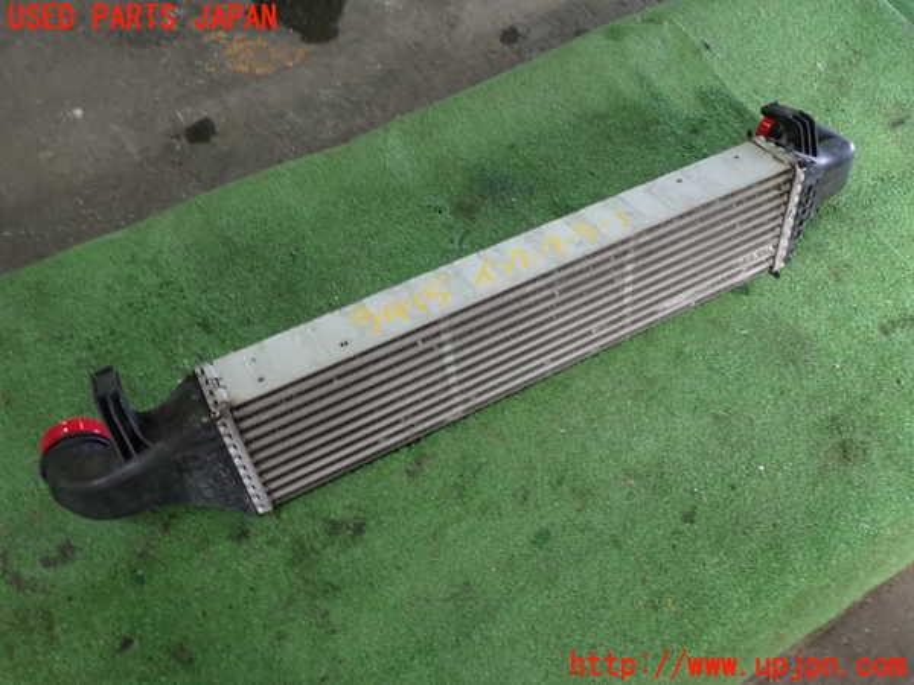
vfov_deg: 46.8
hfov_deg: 60.0
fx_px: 792
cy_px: 342
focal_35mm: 30
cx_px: 457
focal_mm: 5.4
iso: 200
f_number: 2.3
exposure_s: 1/40
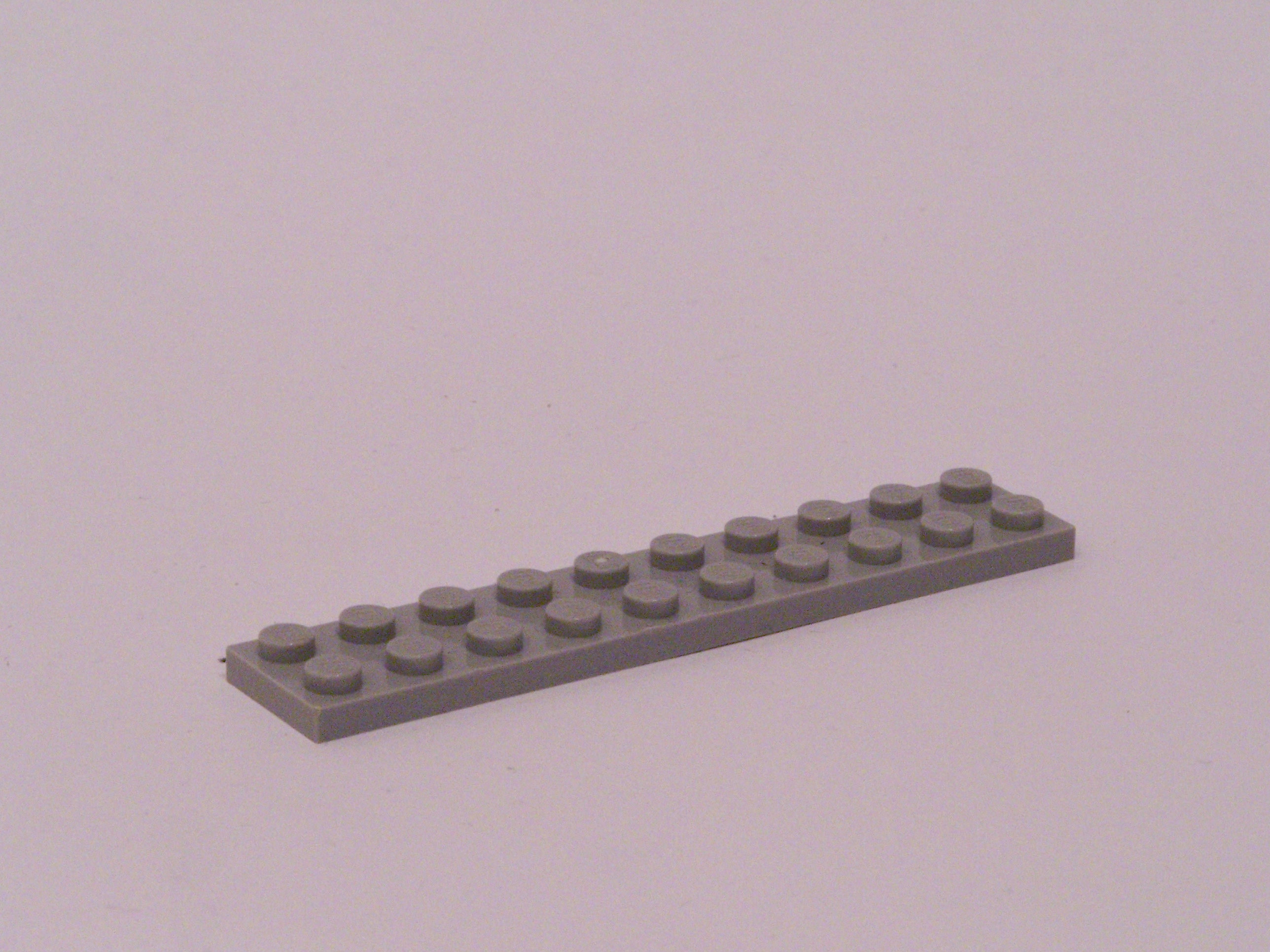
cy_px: 476
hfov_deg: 14.2
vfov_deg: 10.7
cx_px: 635
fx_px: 5100
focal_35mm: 139
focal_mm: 23.1
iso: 400
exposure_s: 1/6
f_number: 6.3
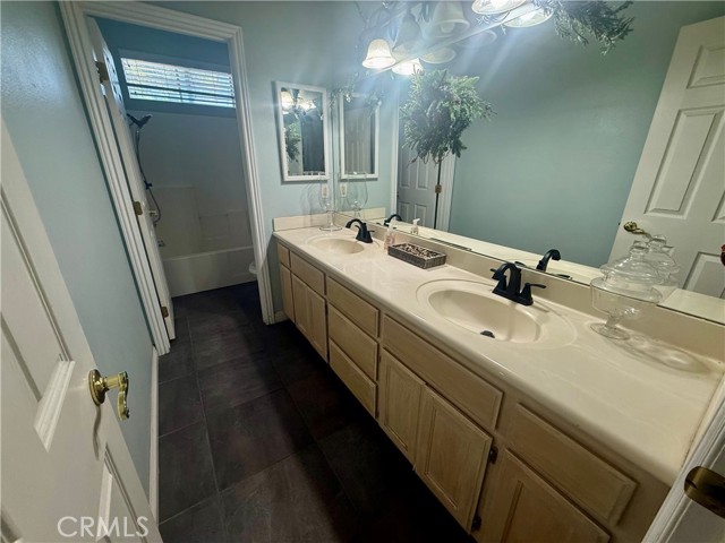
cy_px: 272
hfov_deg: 102.1
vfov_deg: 85.7
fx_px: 293
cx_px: 362
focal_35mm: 14
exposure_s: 1/120
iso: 160
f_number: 2.2
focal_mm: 2.22
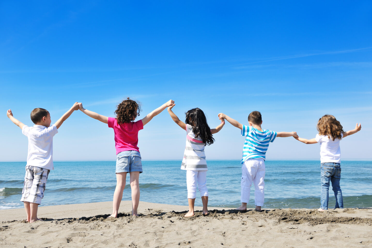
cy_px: 124
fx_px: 393
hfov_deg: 50.7
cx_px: 186
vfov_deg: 35.1
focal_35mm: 38
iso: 50
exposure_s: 1/500
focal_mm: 38
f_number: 5
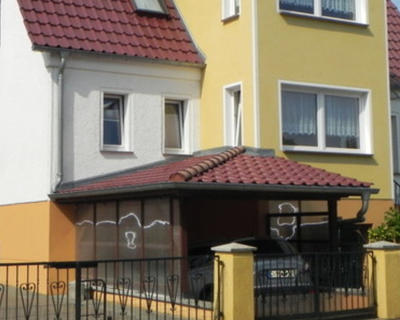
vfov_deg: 22.1
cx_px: 184
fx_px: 817
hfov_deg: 27.5
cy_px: 125
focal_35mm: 69
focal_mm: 7.3
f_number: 8
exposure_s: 1/535
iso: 224
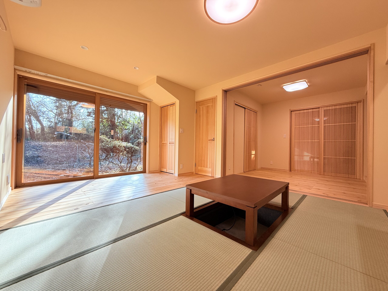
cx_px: 194
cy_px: 146
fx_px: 157
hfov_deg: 102.1
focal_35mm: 14
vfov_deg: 85.7
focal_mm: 2.22
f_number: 2.2
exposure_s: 1/99
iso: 100
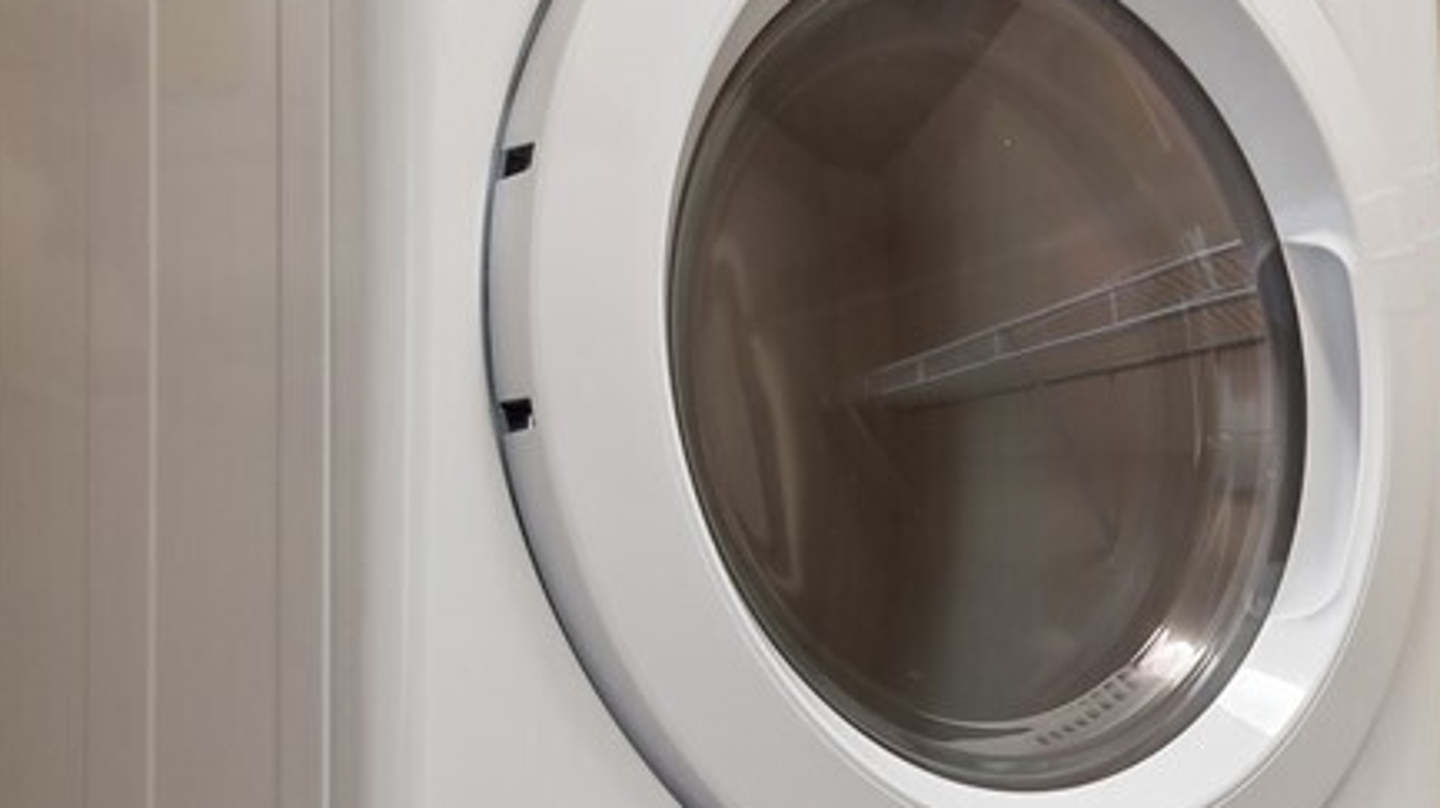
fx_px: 2977
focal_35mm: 78
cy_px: 979
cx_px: 993
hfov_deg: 27.0
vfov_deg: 14.9
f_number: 8
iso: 200
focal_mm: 19
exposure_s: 1/2
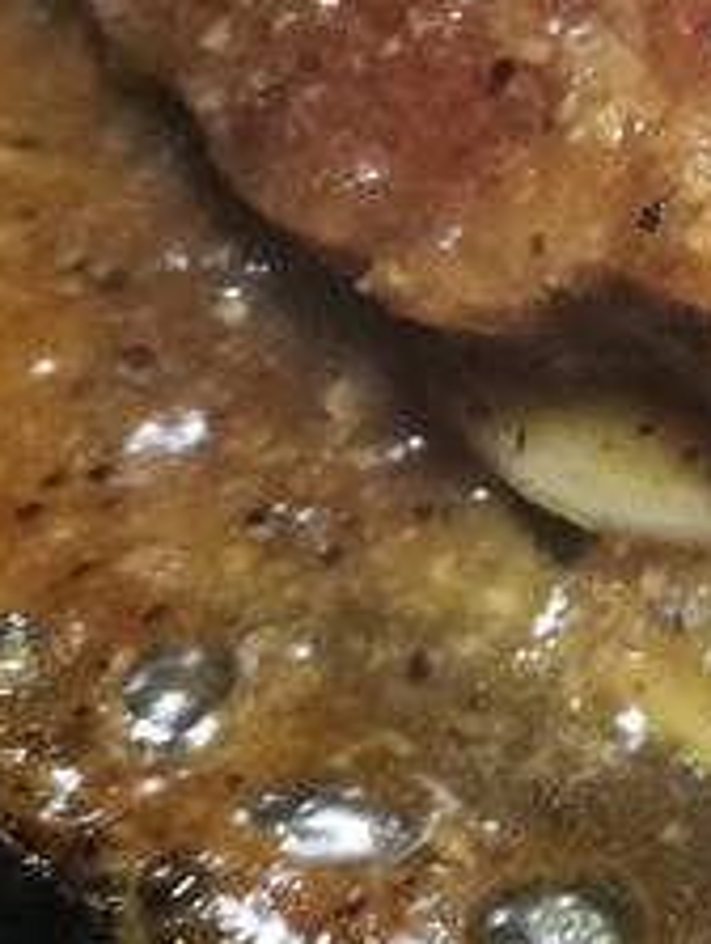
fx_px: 2376
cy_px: 195
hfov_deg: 15.5
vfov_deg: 22.2
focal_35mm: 87
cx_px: 1105
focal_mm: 4.5
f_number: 4
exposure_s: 1/20
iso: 640
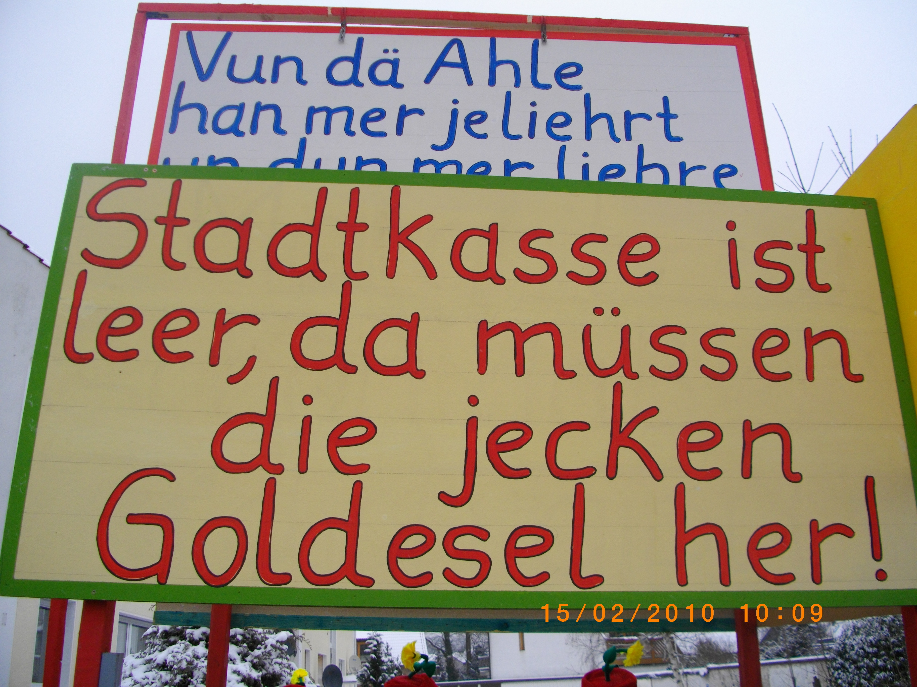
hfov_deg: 56.8
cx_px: 458
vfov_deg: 44.2
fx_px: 848
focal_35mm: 32
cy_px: 344
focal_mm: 5.7
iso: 100
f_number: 2.9
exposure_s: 1/250
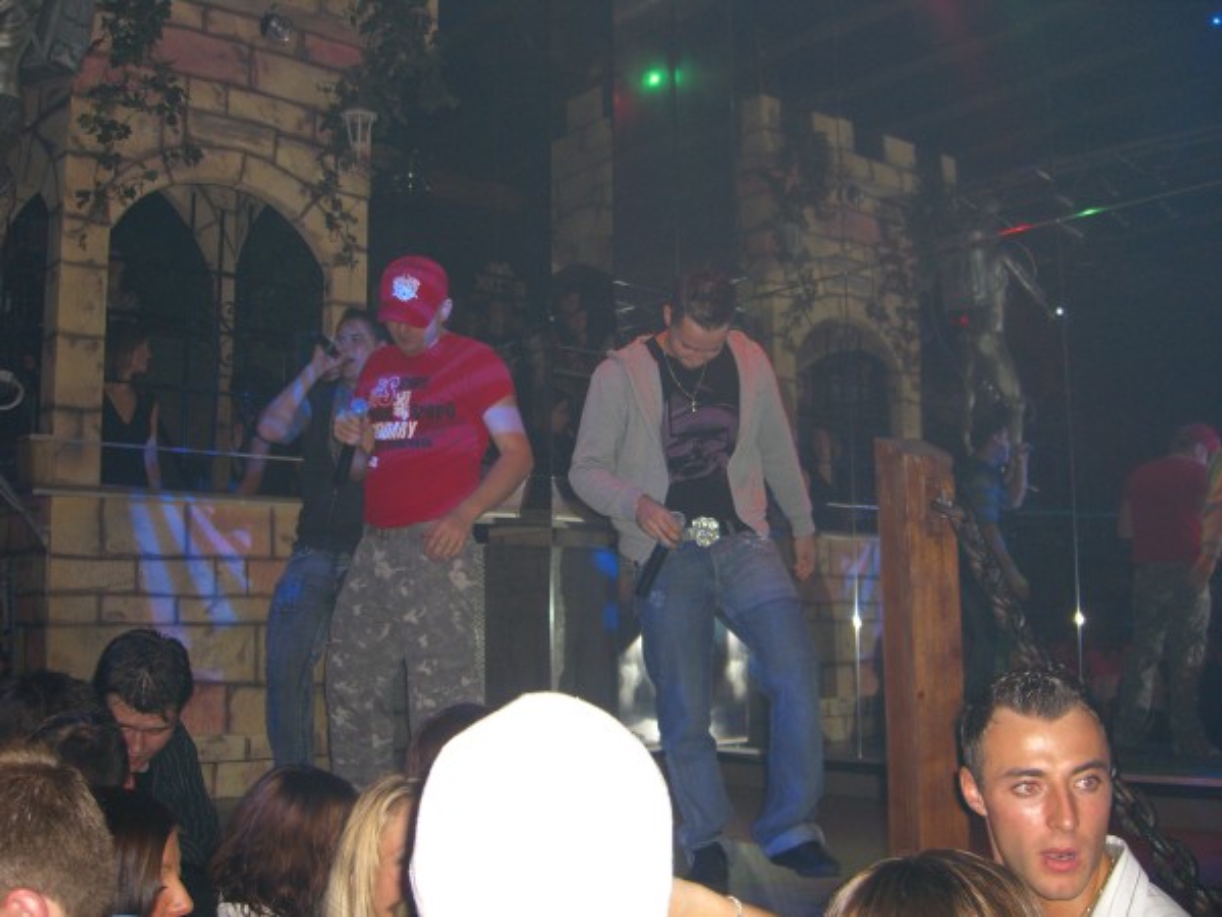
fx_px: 1341
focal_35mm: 38
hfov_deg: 49.0
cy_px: 458
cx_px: 611
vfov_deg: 37.7
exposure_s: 1/60
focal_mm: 7.9
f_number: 2.8
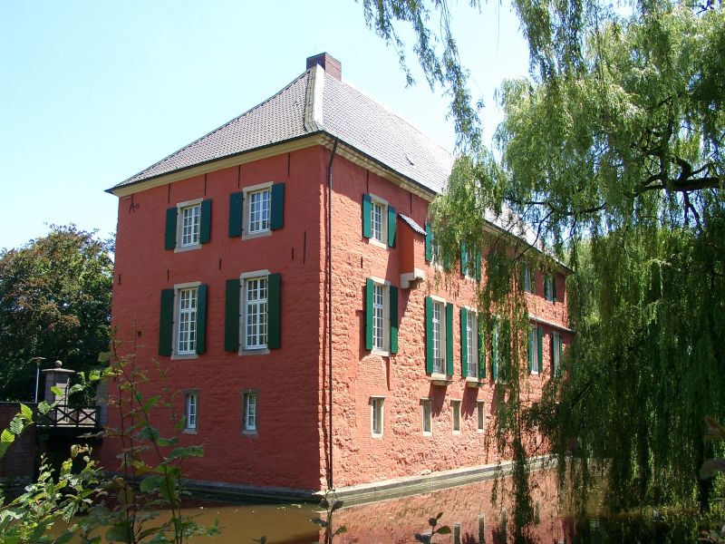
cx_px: 362
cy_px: 272
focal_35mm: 34
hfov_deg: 54.0
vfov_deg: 41.8
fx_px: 712
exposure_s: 1/250
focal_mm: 7.13
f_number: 4
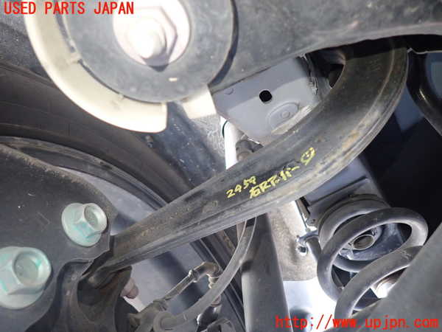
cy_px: 166
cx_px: 221
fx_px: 319
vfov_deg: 54.9
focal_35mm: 25
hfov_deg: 69.4
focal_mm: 4.5
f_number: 2
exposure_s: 1/30
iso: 400
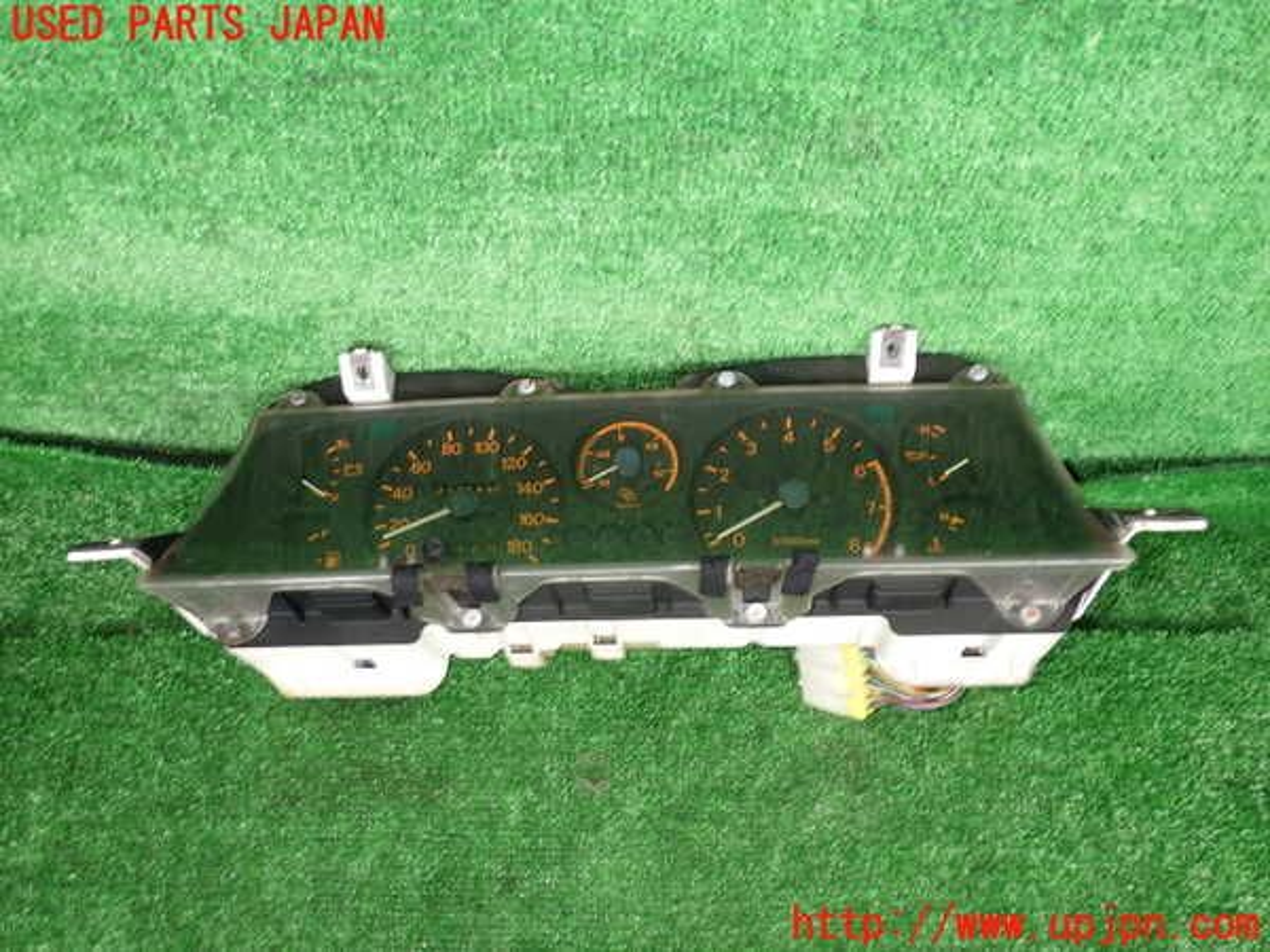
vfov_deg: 46.8
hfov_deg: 60.0
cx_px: 635
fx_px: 1101
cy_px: 476
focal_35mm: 30
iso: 160
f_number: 2.3
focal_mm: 5.4
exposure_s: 1/60
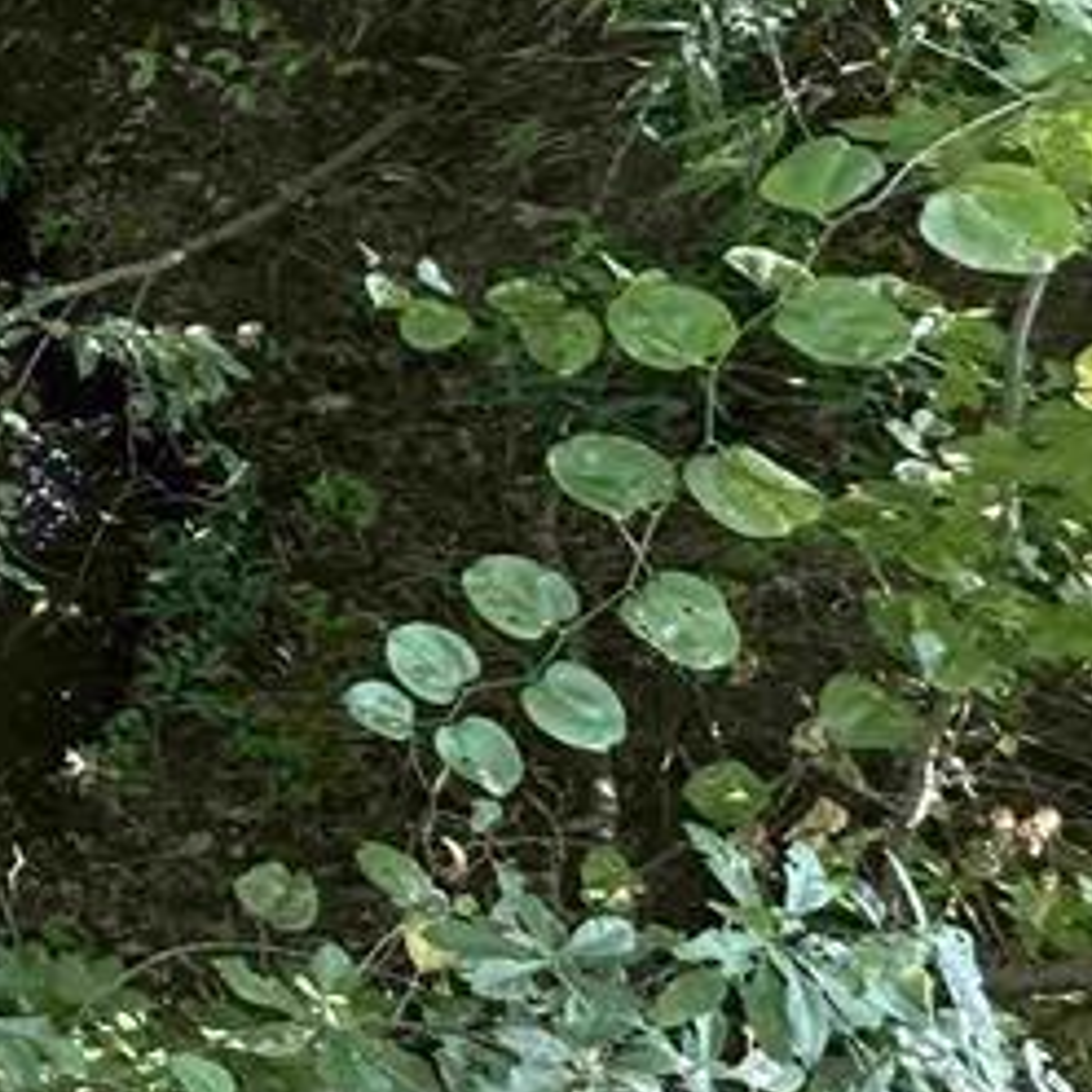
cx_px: -1083
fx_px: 1820
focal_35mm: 51
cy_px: 53
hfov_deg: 19.3
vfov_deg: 31.4
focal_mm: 2.22
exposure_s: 1/99
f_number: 2.2
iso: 200
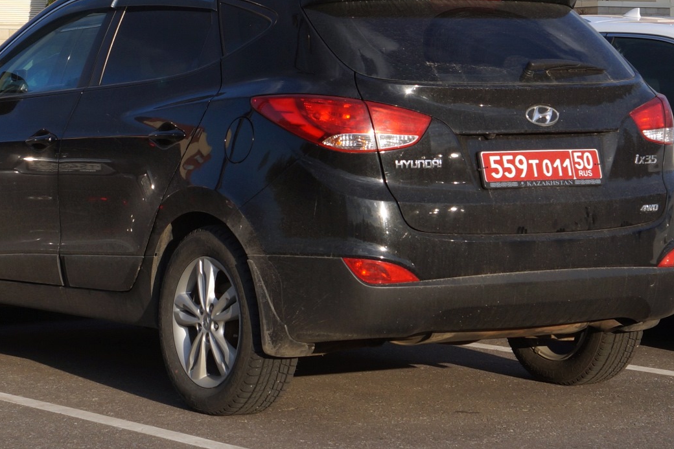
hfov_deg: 26.7
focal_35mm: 76
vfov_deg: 17.9
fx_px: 1417
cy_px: 135
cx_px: 275
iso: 100
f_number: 7.1
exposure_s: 1/250
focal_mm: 35
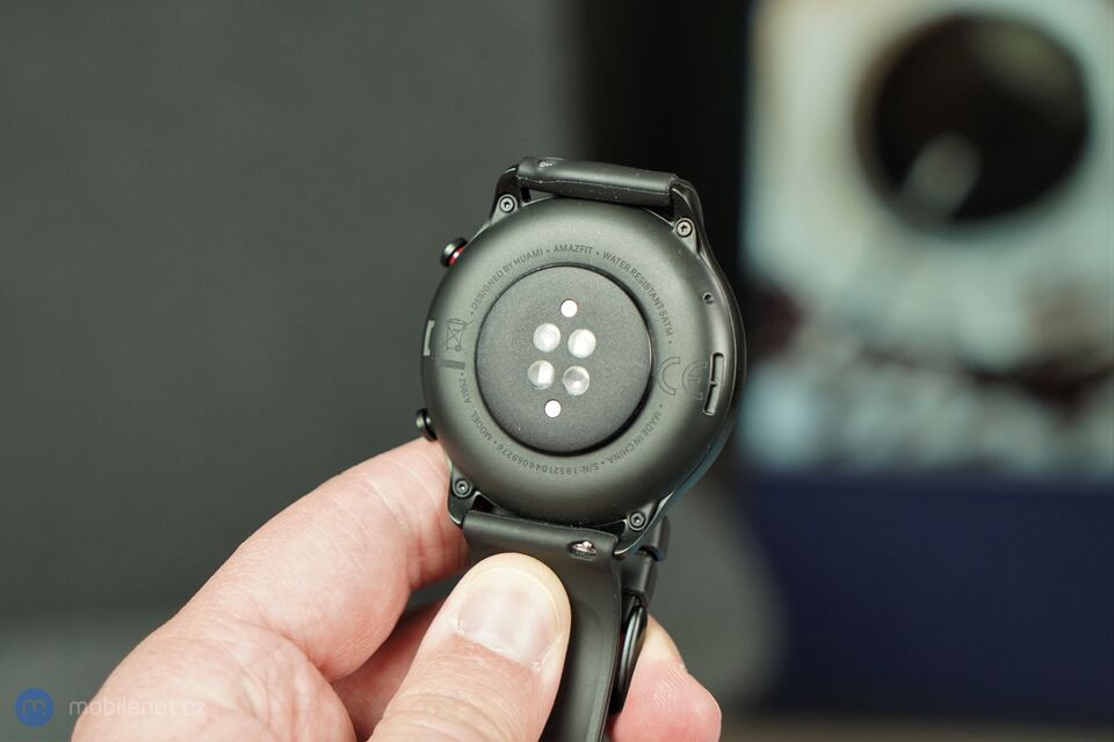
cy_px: 371
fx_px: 1609
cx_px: 557
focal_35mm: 52
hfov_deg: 38.2
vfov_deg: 26.0
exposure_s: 1/160
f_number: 5
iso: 1250
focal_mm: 52
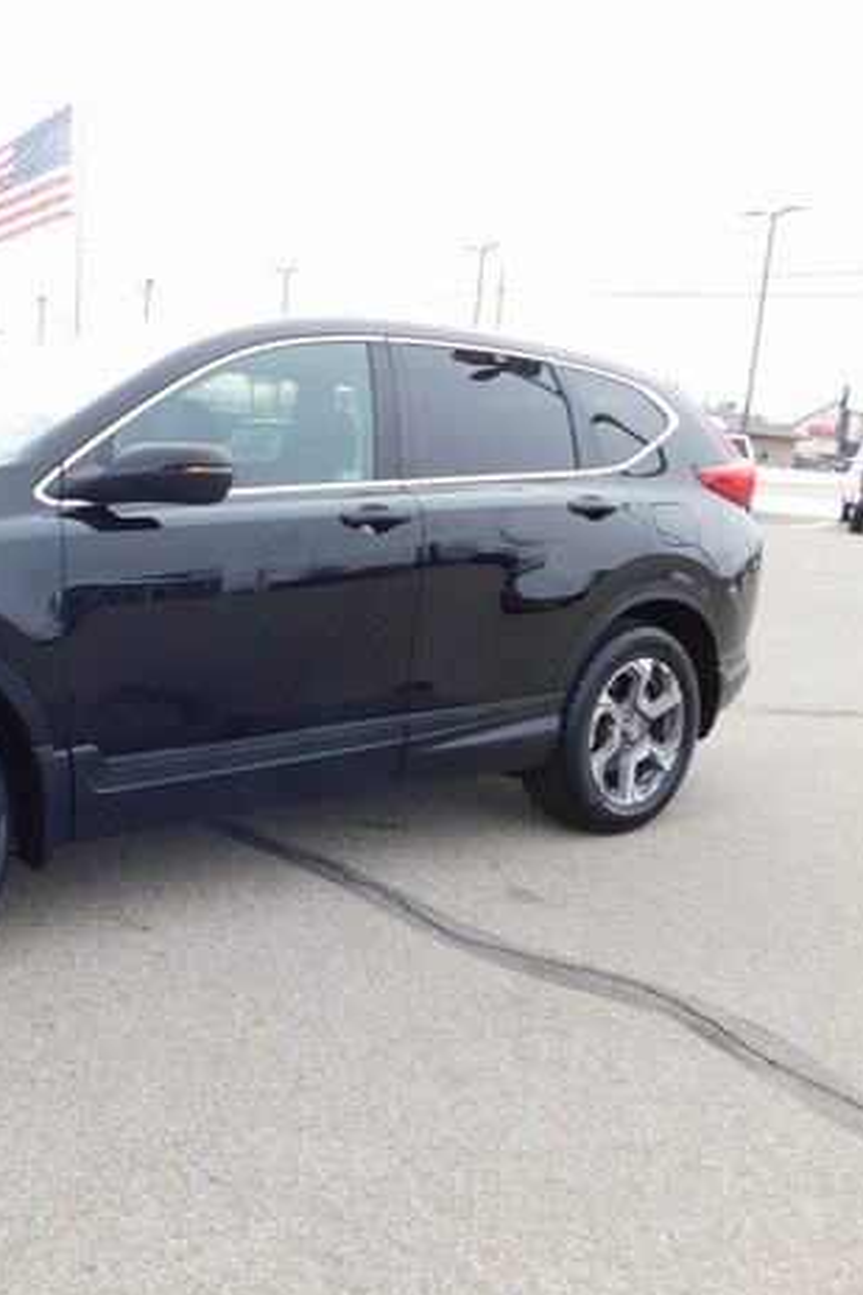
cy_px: 659
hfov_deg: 37.8
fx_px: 1187
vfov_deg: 57.2
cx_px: 120
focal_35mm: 33
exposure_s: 1/500
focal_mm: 4
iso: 125
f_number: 3
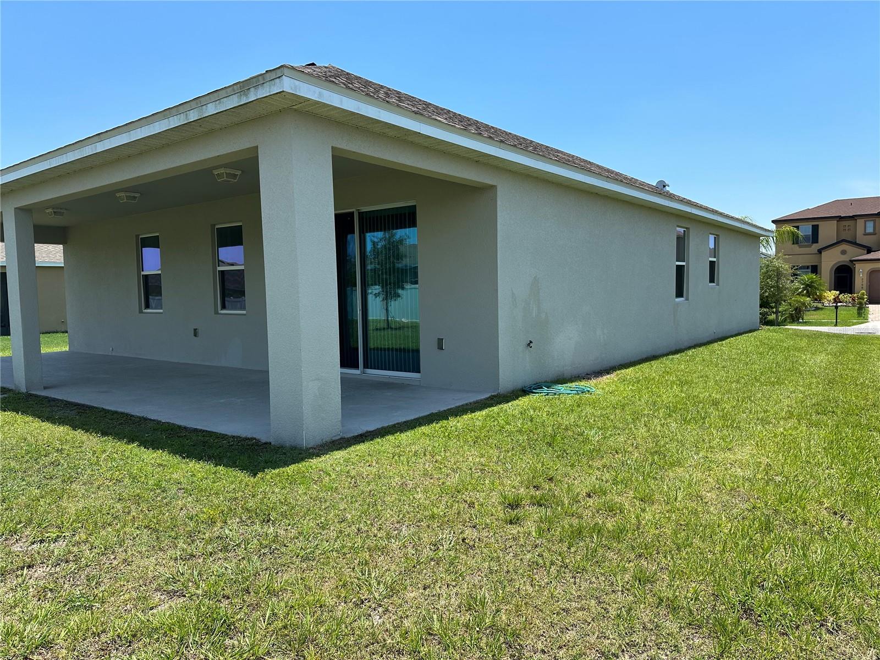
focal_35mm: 24
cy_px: 330
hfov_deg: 71.6
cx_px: 440
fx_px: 610
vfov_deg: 56.8
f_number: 1.78
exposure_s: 1/3472
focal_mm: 6.86
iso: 80
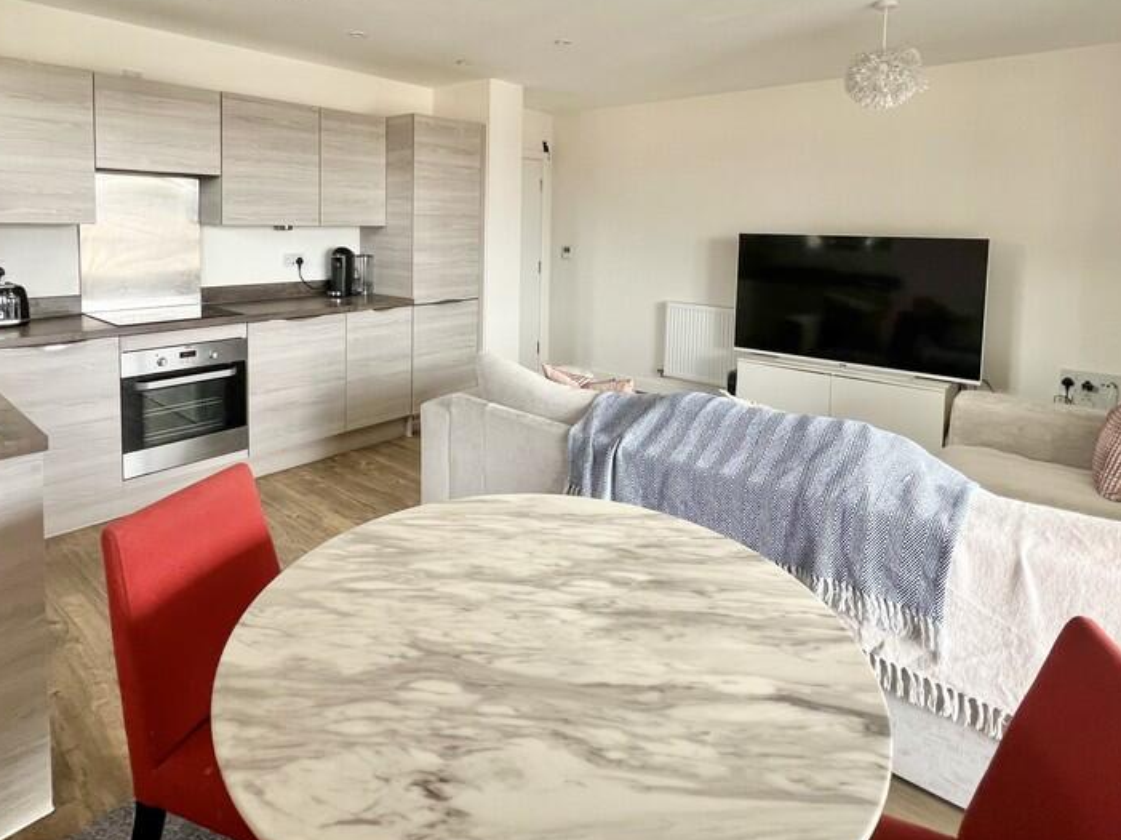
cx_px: 517
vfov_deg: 66.5
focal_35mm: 19
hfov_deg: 84.5
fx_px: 615
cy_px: 270
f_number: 1.8
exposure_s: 1/99
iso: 100
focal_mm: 1.57
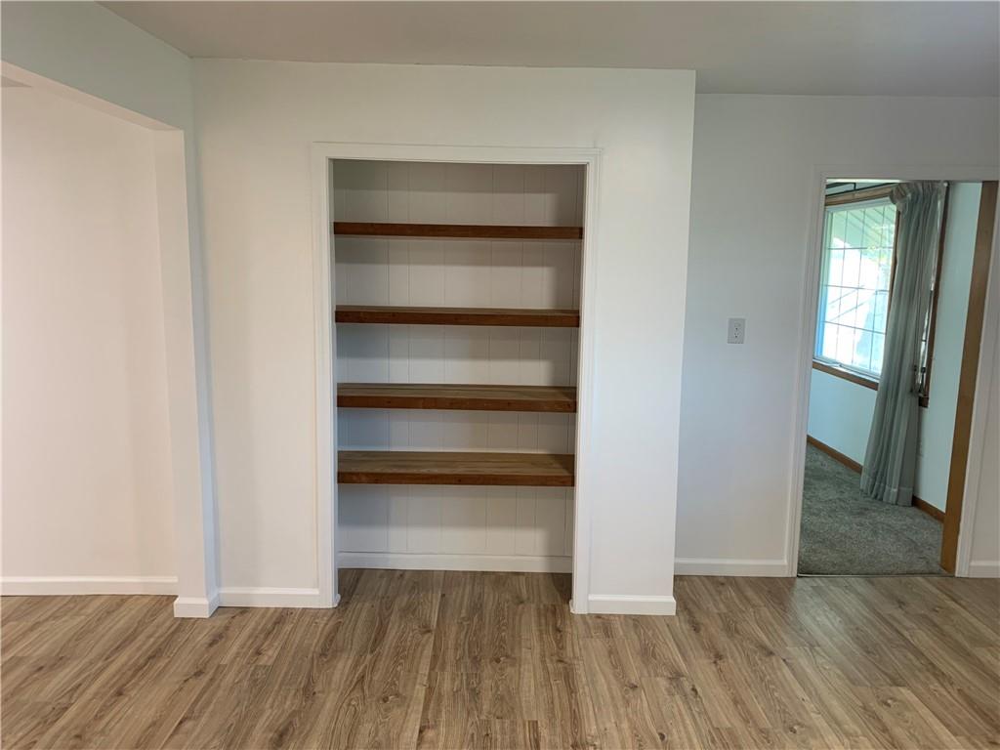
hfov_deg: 67.3
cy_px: 375
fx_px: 751
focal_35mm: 26
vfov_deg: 53.1
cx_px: 500
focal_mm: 4.25
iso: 125
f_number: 1.8
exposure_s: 1/60
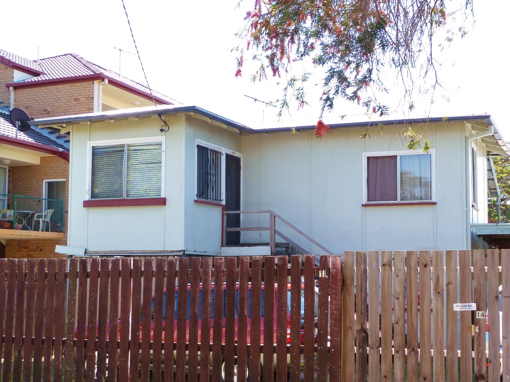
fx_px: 707
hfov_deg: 39.1
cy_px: 234
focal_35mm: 48
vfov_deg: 30.2
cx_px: 347
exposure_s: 1/125
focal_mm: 5.7
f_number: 4
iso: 80
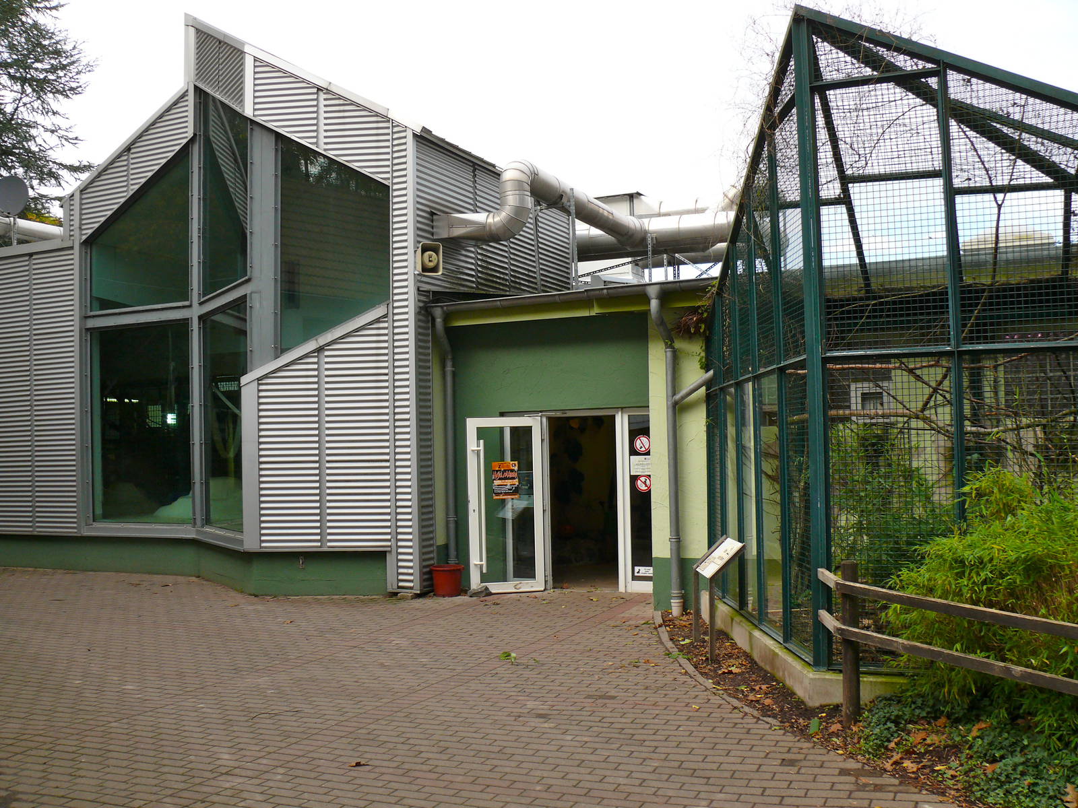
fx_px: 1090
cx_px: 539
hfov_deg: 52.6
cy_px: 404
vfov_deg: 40.7
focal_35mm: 35
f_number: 4
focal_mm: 7.4
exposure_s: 1/200
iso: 100
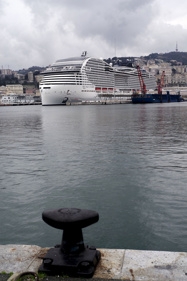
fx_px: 335
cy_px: 140
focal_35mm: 43
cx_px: 94
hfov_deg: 31.2
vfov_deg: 45.4
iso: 200
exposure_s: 1/250
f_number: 5.6
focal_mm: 43
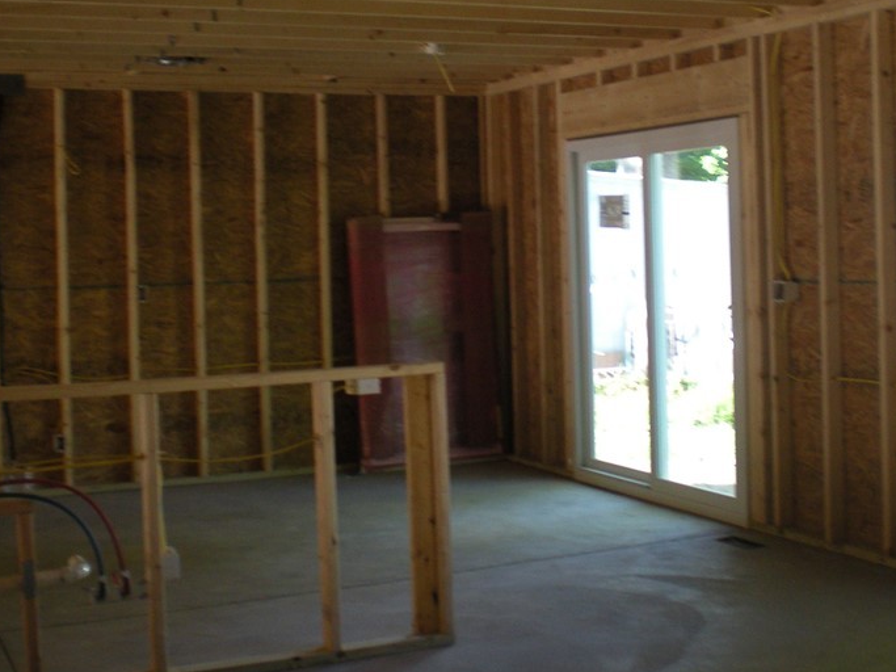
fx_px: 1475
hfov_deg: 33.7
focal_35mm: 57
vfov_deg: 25.5
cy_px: 201
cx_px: 533
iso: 134
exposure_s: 1/54.5
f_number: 3.1
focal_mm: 6.3
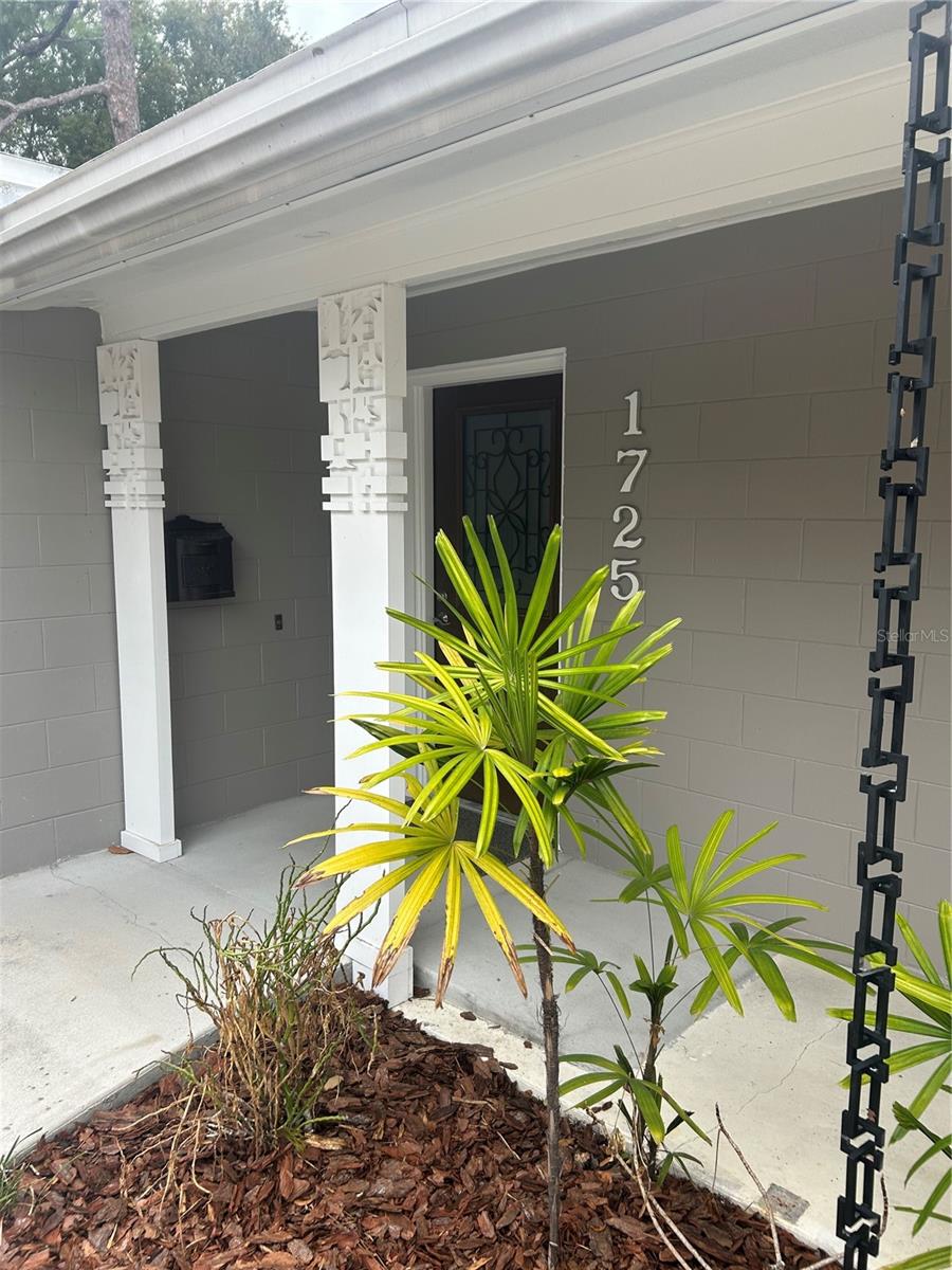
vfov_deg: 67.3
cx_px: 476
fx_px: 953
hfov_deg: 53.1
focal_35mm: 26
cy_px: 635
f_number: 1.5
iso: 50
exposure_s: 1/552
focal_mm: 5.7
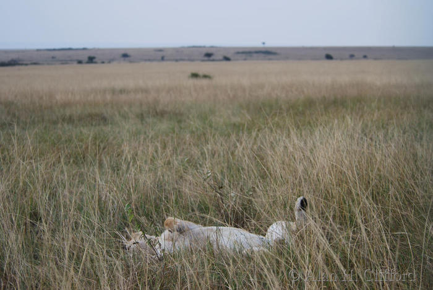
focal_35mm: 120
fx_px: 1444
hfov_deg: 17.0
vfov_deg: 11.4
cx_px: 216
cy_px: 145
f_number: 4.5
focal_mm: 80
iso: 125
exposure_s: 1/100
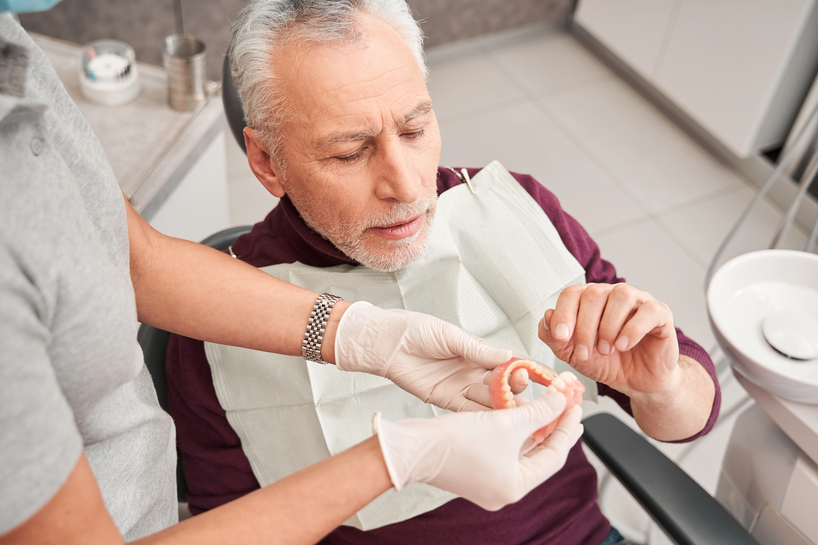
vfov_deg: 32.6
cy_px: 272
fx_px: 932
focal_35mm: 41
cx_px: 409
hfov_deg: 47.4
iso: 320
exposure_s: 1/160
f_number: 3.5
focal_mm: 41
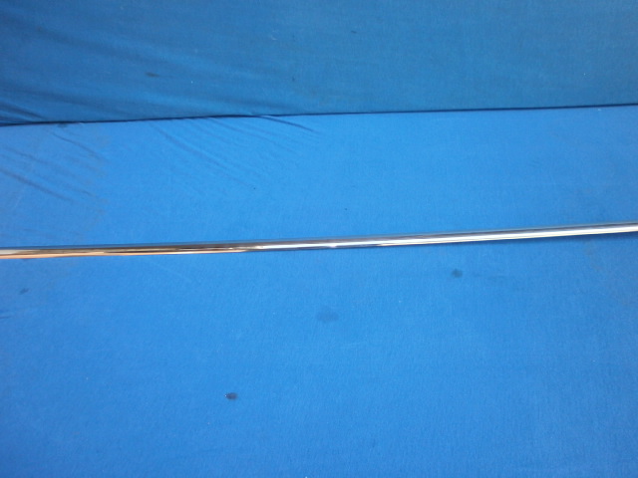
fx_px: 498
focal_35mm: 27
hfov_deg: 65.3
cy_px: 239
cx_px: 319
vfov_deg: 51.4
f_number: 2.9
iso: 100
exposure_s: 1/250
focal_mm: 4.8
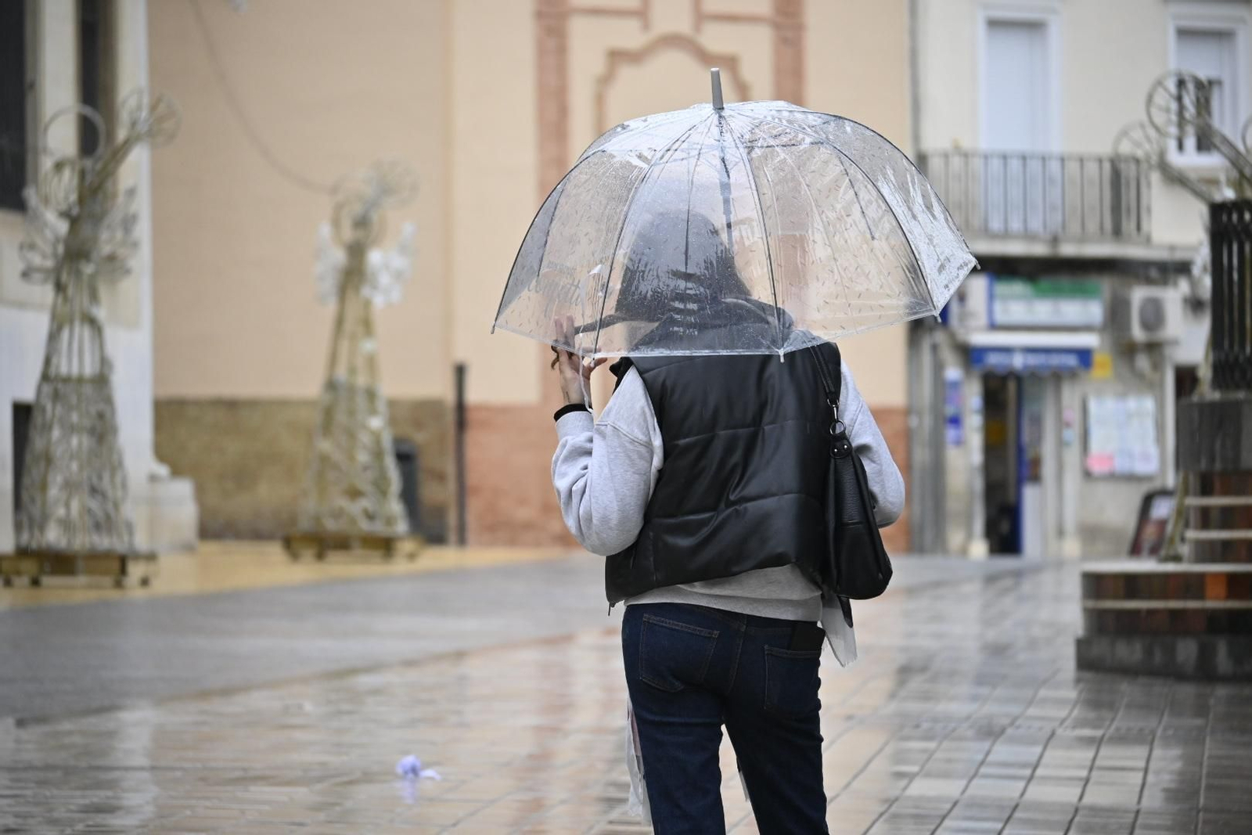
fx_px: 8347
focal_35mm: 240
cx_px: 626
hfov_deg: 8.6
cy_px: 418
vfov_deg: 5.7
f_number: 5.6
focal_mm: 160
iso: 800
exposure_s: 1/320
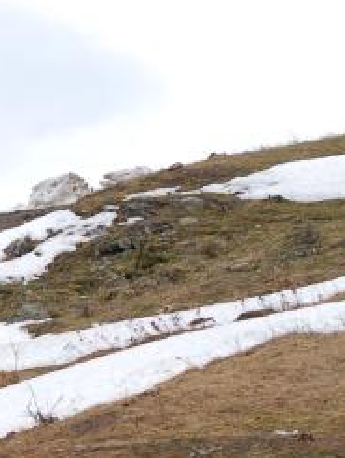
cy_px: 240
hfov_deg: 5.6
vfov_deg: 7.7
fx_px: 3417
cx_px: -349
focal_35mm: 258
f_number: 10
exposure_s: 1/200
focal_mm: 55
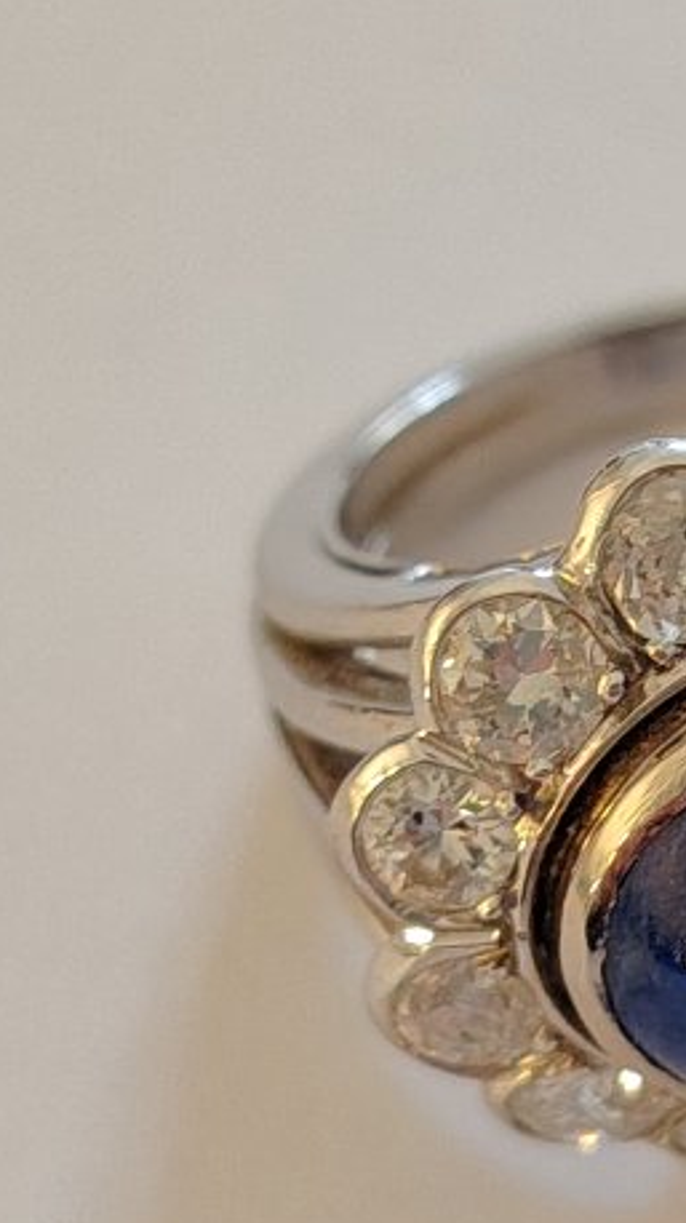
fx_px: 3888
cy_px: 510
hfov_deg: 10.0
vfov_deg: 17.9
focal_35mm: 120
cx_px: 654
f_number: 1.75
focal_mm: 5.25
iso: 769
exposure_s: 1/33.3
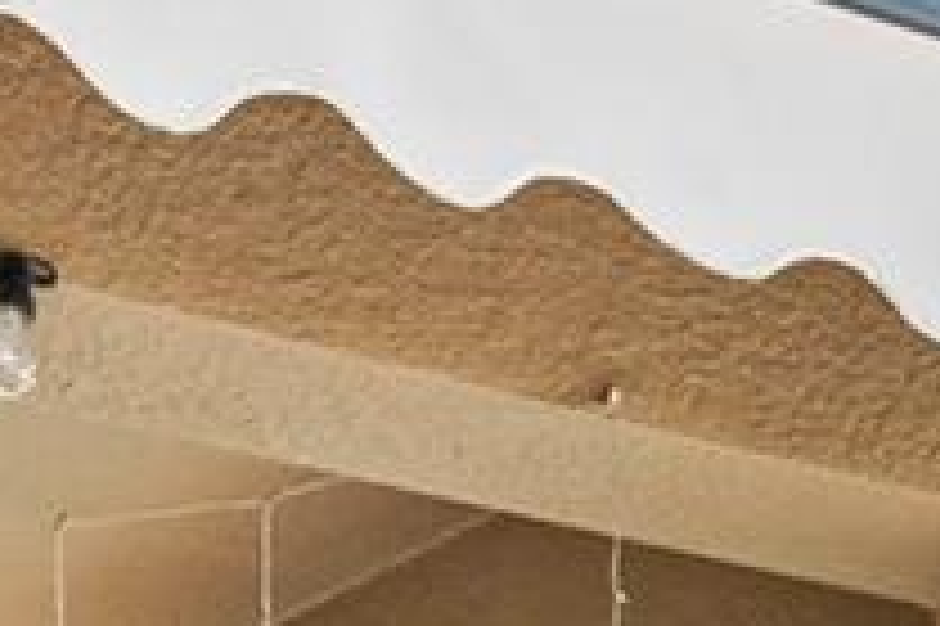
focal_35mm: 161
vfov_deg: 7.6
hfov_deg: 12.6
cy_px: 1815
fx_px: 4200
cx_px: 971
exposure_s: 1/40
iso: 100
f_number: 8
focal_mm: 14
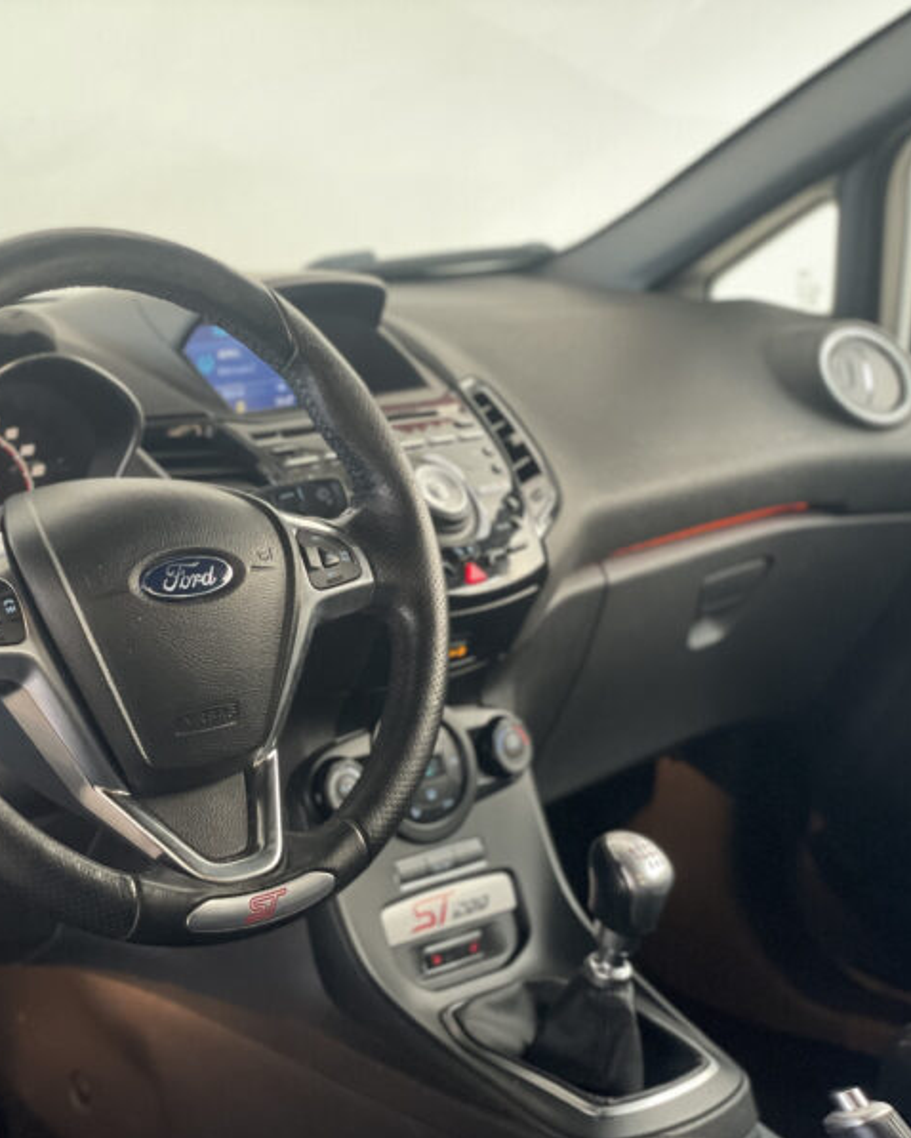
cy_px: 570
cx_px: 202
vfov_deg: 27.9
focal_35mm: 68
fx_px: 2291
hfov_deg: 22.2
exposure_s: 1/63
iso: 250
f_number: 2
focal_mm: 6
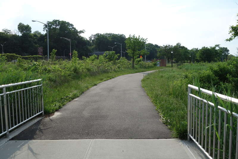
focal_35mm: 28
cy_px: 80
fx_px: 185
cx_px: 119
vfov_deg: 46.4
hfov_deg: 65.5
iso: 125
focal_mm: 10.4
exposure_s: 1/800
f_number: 4.5
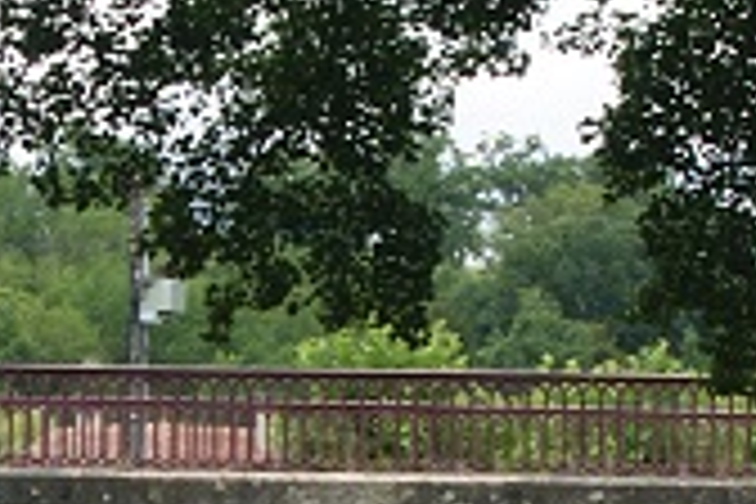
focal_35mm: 228
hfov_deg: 9.0
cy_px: 551
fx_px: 4788
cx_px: 270
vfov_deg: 6.0
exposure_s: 1/80
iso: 100
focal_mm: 30
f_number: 10
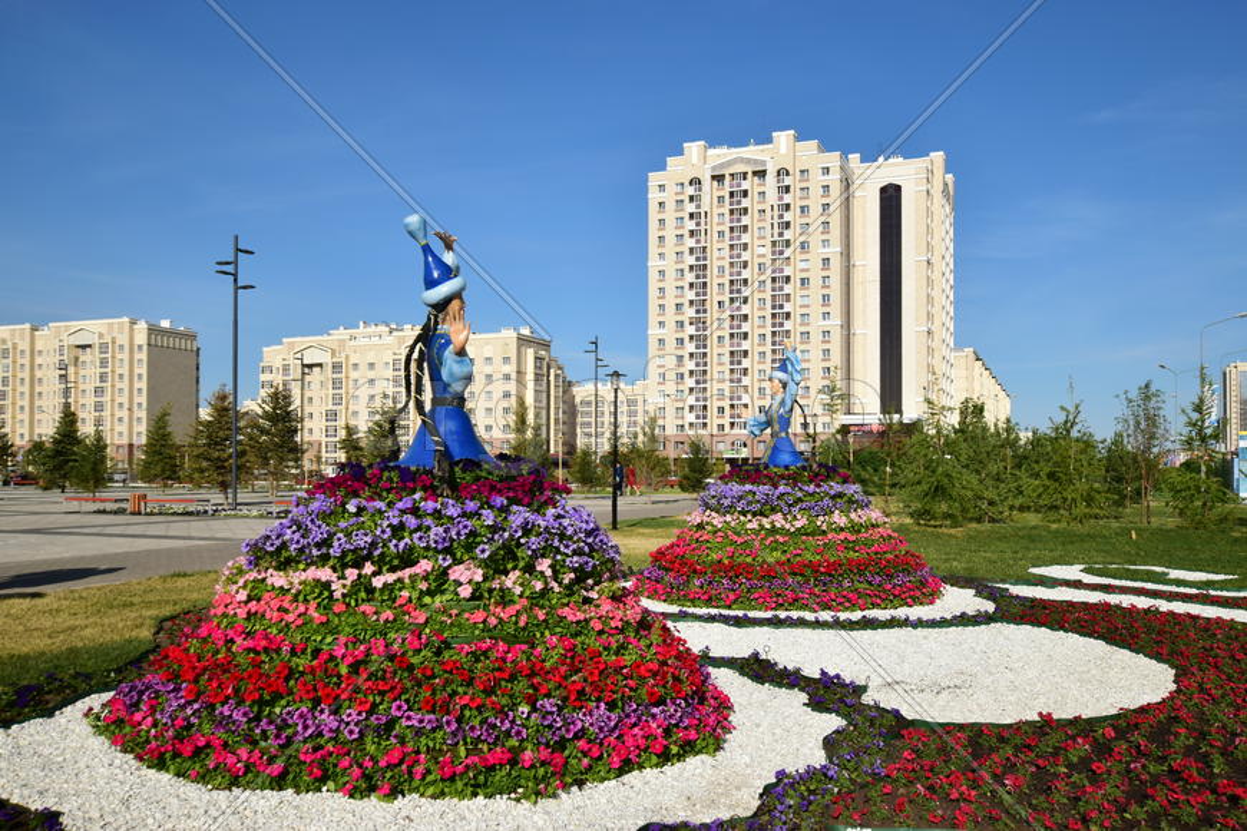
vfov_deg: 43.6
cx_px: 624
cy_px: 416
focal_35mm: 30
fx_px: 1039
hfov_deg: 61.9
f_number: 11
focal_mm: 20
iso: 100
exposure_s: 1/200
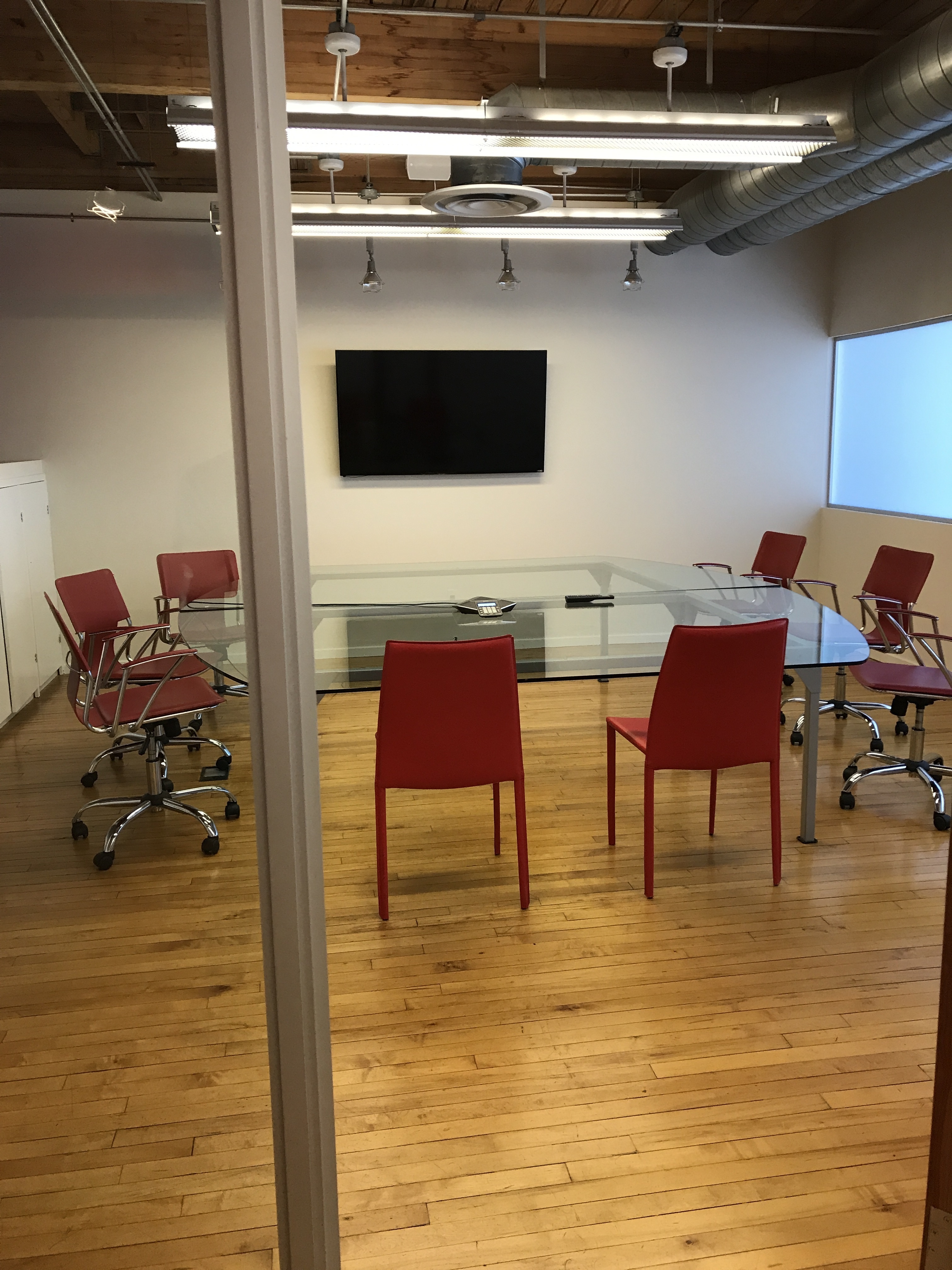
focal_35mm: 28
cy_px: 635
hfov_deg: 49.7
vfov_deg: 63.4
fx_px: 1027
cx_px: 476
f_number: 1.8
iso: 32
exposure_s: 1/20
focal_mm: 3.99
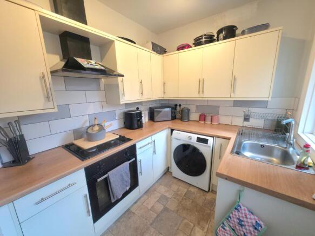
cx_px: 158
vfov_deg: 89.9
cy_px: 118
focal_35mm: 13
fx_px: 118
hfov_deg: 106.2
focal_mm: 2.2
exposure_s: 1/30
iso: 125
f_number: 1.9
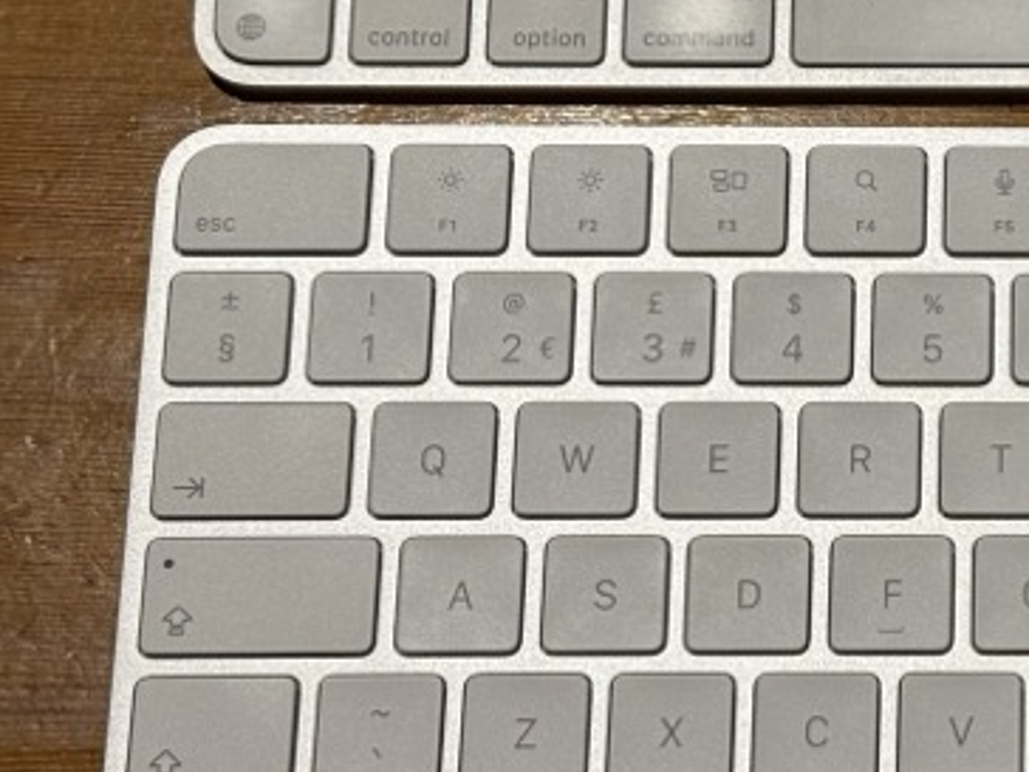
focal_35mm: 132
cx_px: 1204
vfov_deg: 11.2
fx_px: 3924
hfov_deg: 14.5
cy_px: 153
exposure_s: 1/60
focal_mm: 6.76
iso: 125
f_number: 1.78
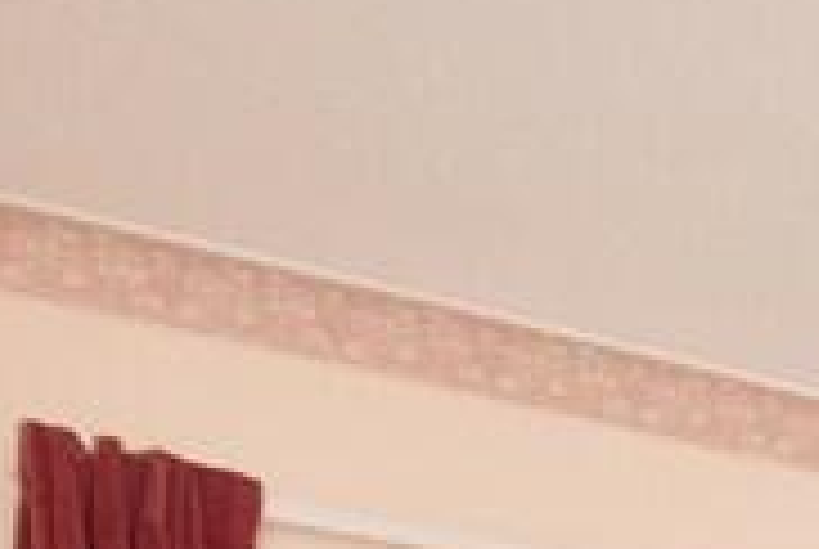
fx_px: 2115
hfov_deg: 16.8
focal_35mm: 93
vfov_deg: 11.1
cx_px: 1611
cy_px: 1508
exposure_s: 1/160
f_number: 4.5
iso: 800
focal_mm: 11
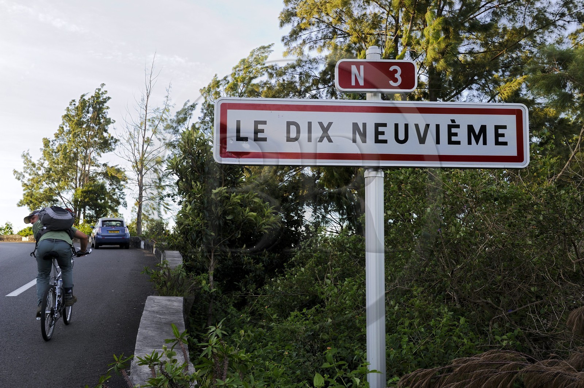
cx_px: 292
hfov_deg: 50.7
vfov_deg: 35.0
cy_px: 194
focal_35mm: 38
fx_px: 616
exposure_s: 1/100
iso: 400
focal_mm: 38
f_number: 9
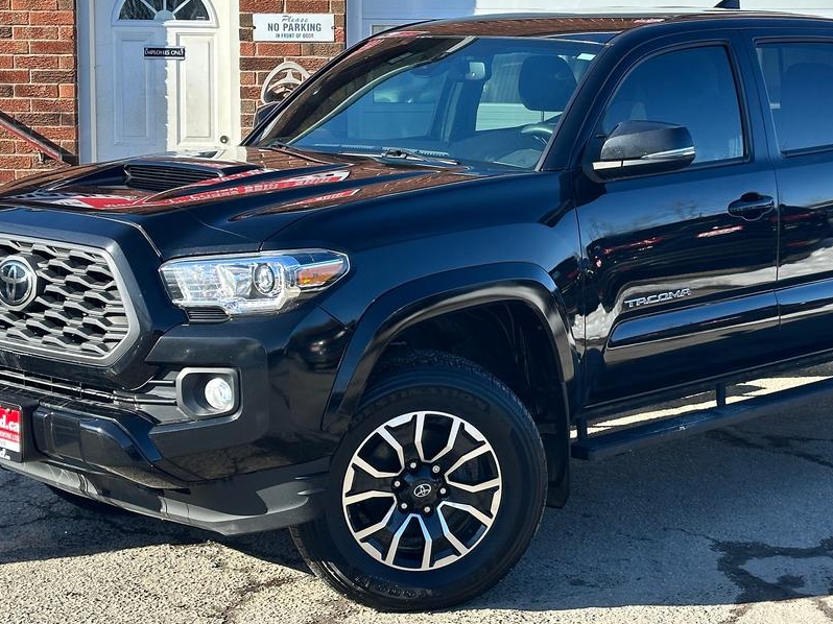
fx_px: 1852
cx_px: 531
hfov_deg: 25.3
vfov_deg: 19.1
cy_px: 206
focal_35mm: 77
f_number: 1.78
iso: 64
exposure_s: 1/1541
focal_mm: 6.86
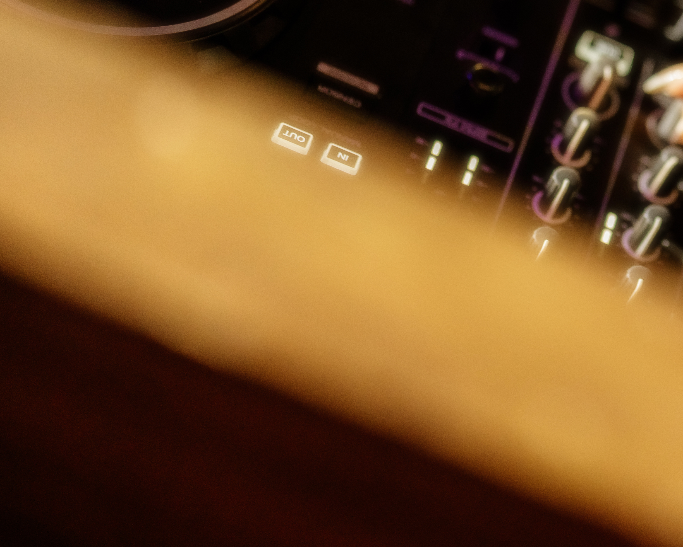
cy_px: 86
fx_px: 2203
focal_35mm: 109
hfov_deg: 17.1
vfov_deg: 14.0
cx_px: 749
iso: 1000
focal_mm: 50
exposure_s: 1/160
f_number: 1.4
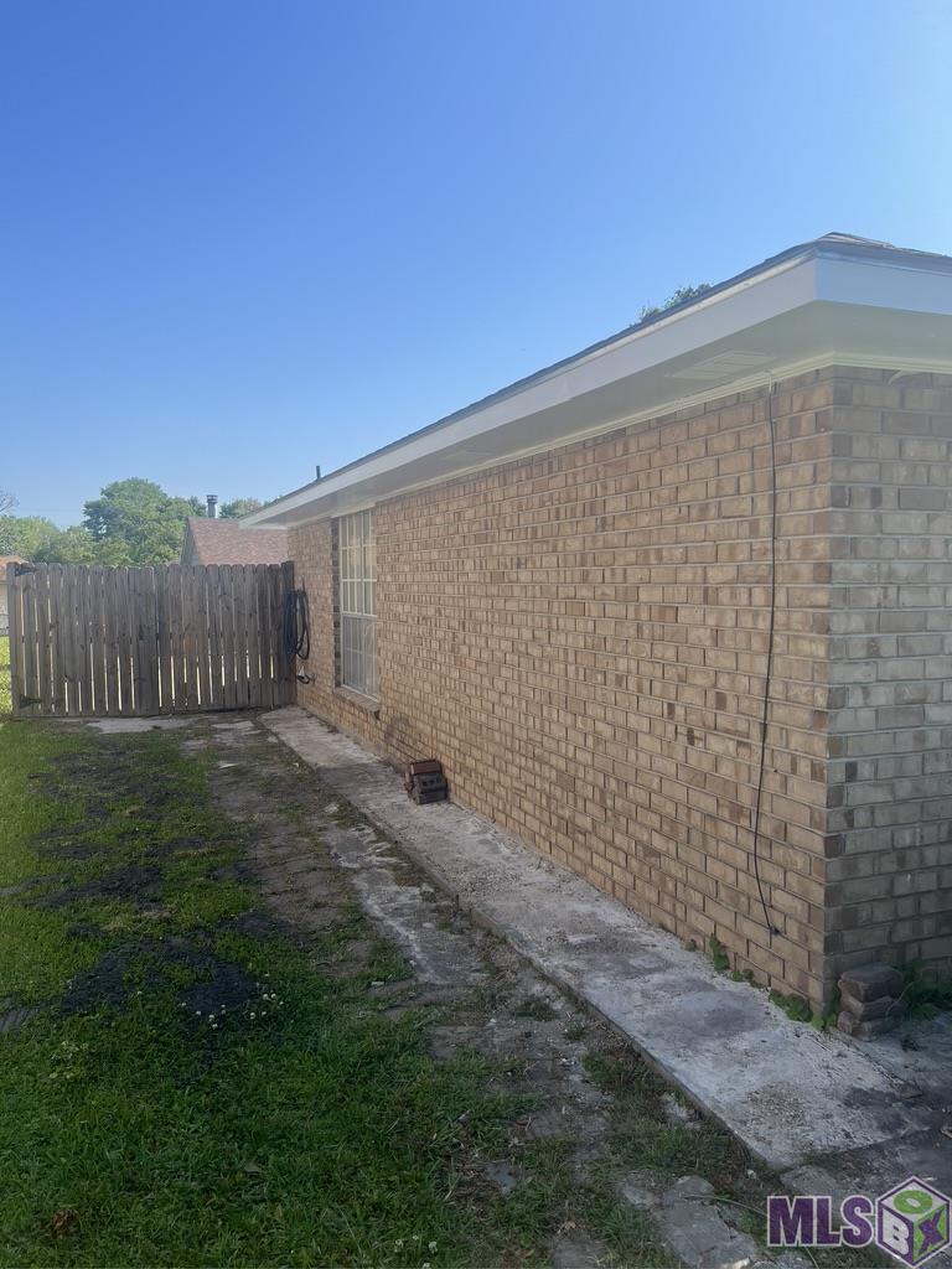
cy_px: 634
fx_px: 953
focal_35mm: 26
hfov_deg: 53.1
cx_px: 476
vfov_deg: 67.3
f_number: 1.5
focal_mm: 5.7
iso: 50
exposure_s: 1/2994
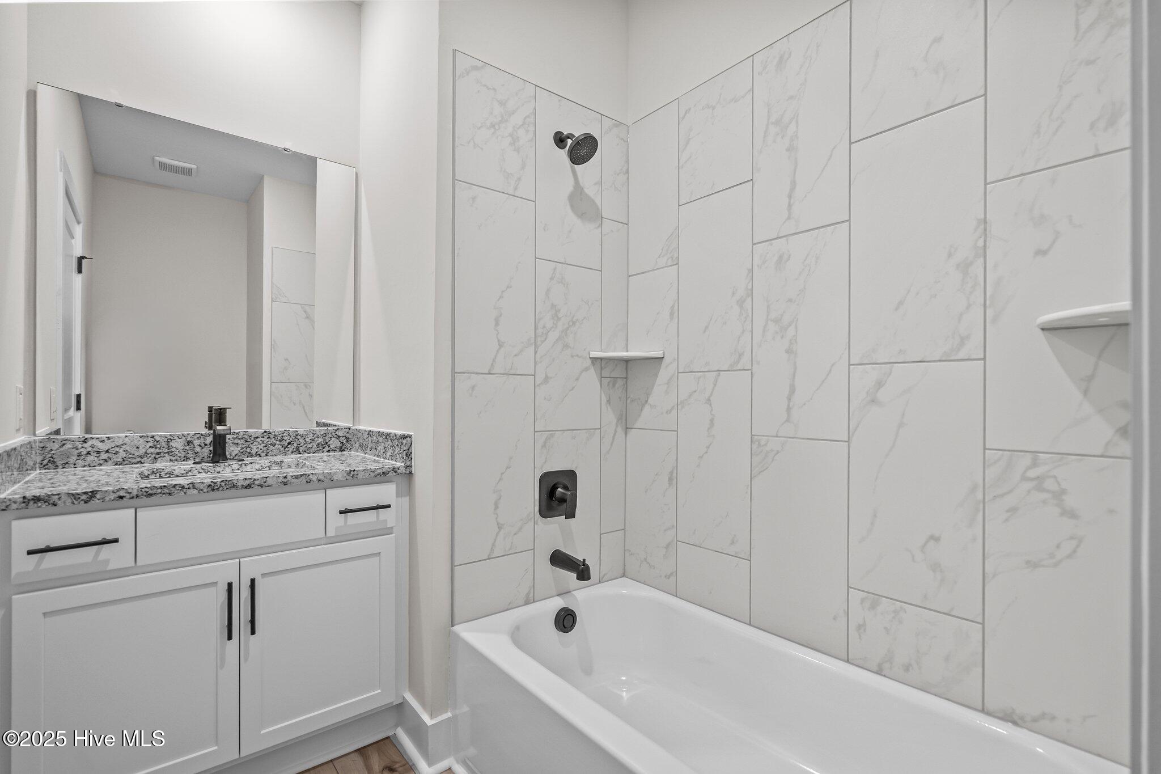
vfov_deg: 73.7
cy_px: 387
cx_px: 580
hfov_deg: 96.7
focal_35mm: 16
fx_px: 516
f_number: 4
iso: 320
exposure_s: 1/5
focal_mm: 16
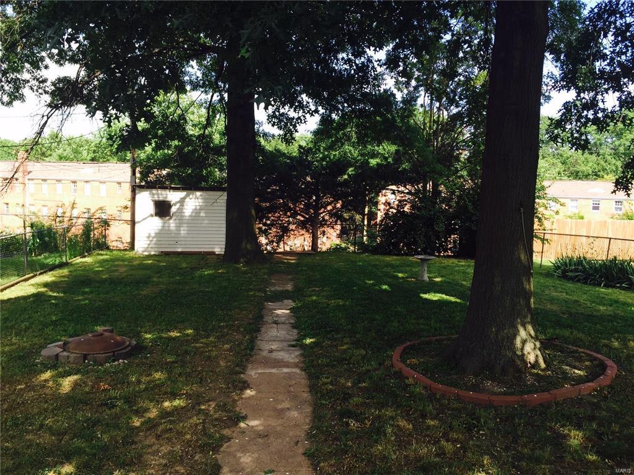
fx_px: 531
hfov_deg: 61.7
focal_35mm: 29
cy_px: 238
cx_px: 317
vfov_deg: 48.2
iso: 32
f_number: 2.2
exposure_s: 1/380
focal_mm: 4.15
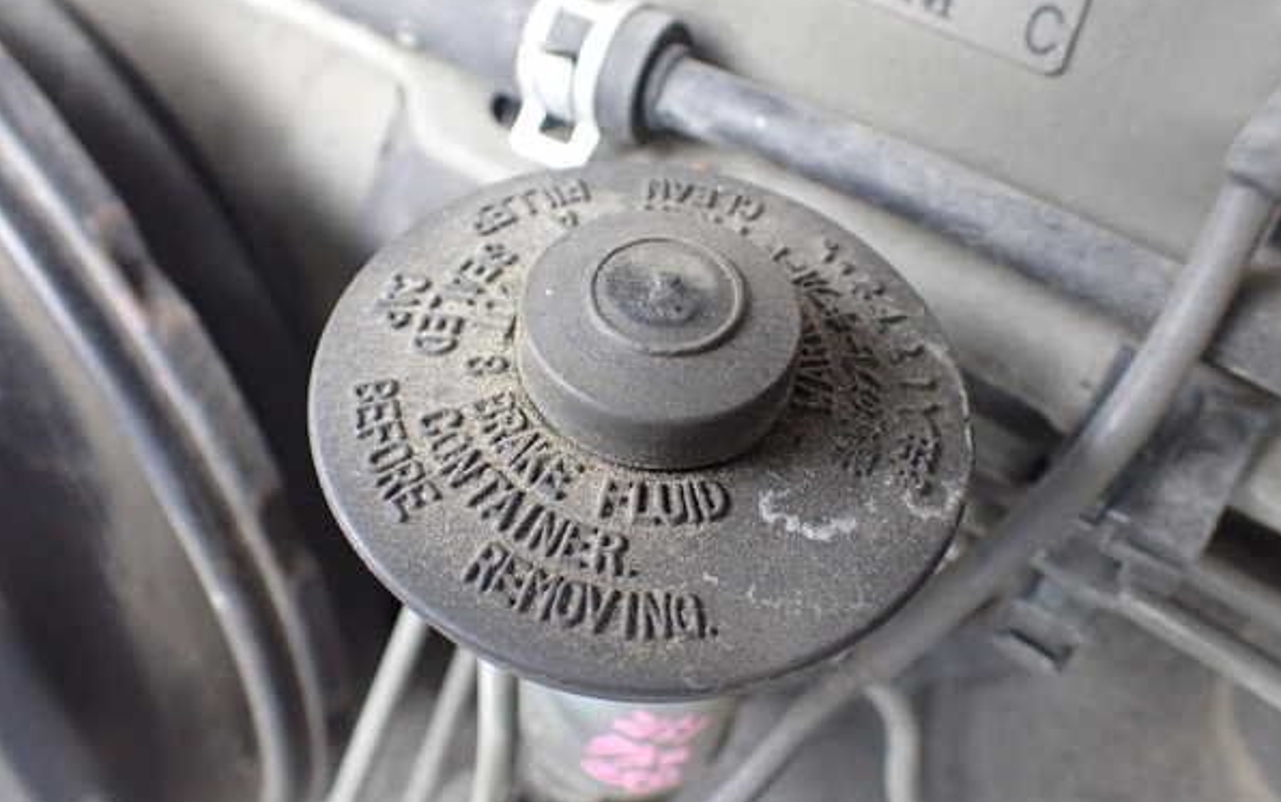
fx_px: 1118
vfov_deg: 39.5
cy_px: 404
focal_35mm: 32
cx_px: 640
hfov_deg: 59.6
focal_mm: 5.4
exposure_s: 1/125
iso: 800
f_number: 2.3
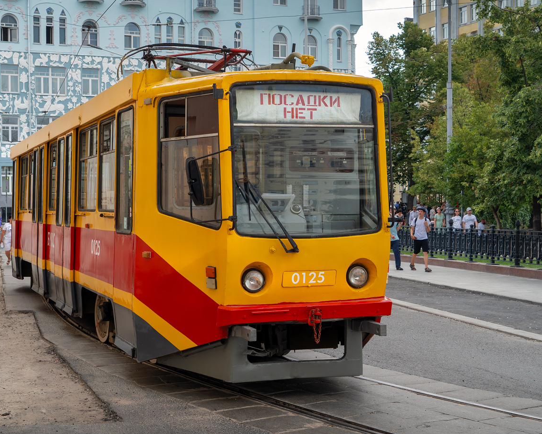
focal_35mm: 53
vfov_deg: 28.6
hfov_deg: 35.3
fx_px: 850
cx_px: 222
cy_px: 206
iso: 320
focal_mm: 43
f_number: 8
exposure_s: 1/250
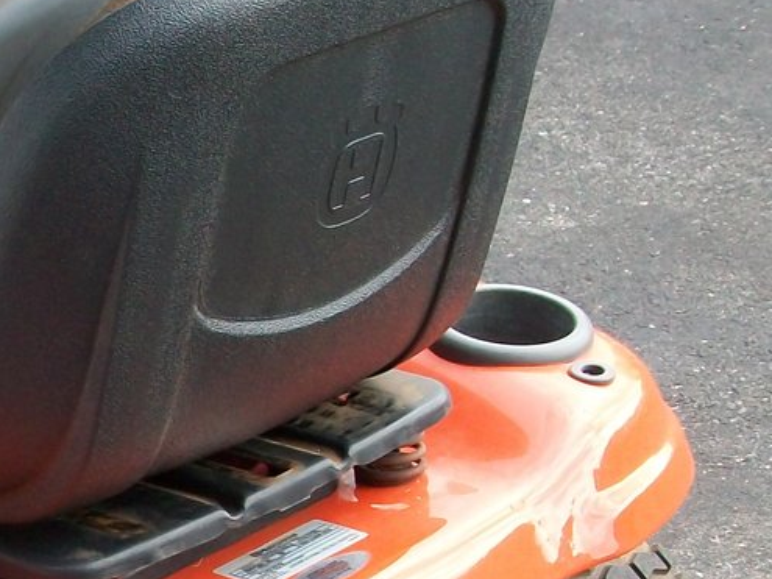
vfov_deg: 14.1
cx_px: -144
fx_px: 2319
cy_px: 494
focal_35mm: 104
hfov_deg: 18.0
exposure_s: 1/250
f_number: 2.8
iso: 80
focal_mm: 5.7
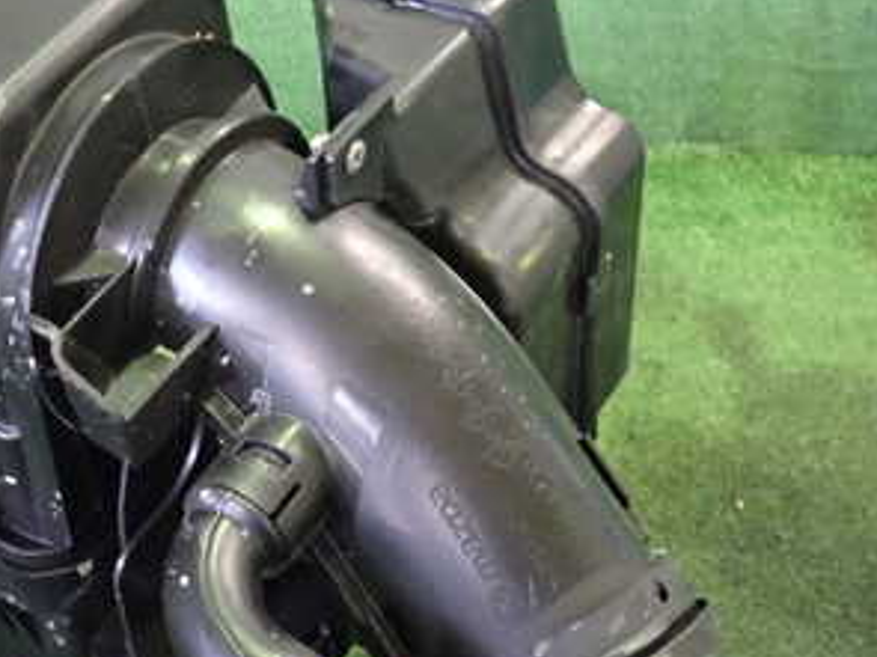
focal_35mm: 61
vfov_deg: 24.0
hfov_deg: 30.1
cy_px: 348
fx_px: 1545
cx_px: 65
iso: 800
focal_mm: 5.4
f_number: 2.3
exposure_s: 1/25
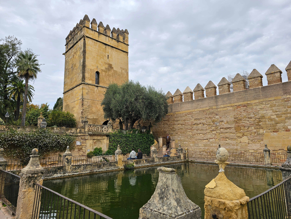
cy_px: 110
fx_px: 193
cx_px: 146
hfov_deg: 73.9
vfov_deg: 58.9
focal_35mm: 23
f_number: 1.7
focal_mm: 6.3
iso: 10
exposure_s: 1/378
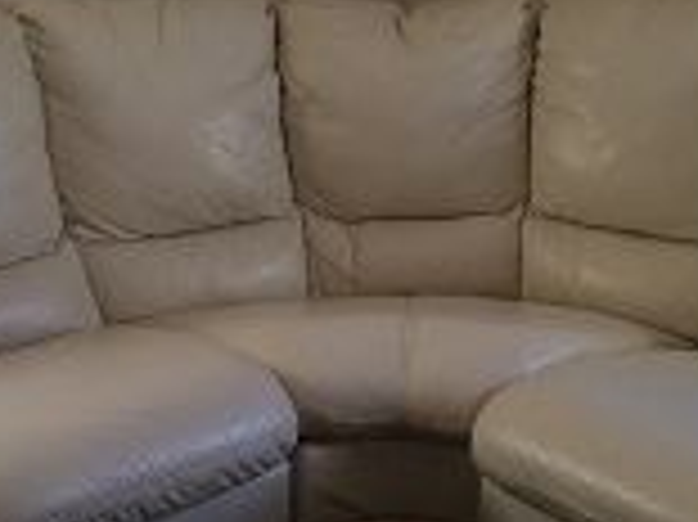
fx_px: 1511
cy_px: 288
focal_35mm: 75
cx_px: 297
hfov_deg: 26.0
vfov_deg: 19.6
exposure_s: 1/30
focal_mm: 4.15
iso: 160
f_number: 2.2
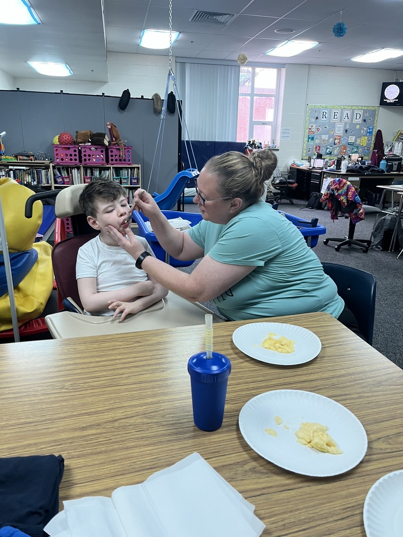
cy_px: 268
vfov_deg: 67.3
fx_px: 404
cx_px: 202
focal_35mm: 26
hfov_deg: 53.1
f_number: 1.6
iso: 125
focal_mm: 5.1
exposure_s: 1/60
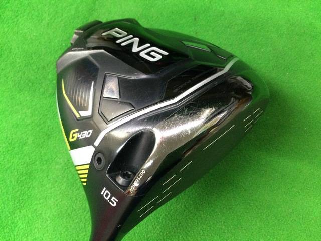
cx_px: 160
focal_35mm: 31
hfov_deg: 58.4
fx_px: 287
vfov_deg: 45.4
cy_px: 120
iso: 200
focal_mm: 3.3
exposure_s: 1/24
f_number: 2.4
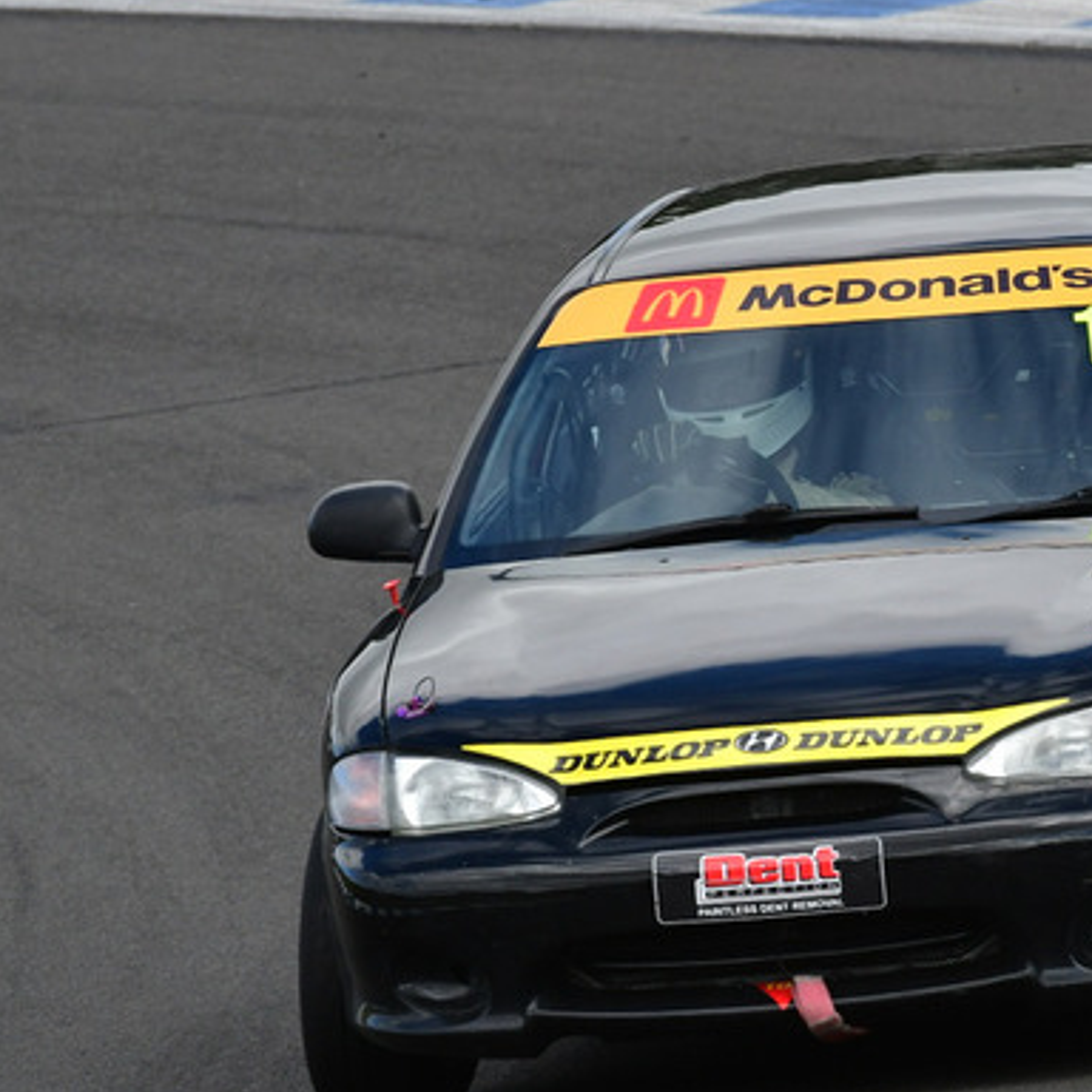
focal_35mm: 797
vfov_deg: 2.2
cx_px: 833
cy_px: 566
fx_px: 28445
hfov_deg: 2.2
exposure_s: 1/640
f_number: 10
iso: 640
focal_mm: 300
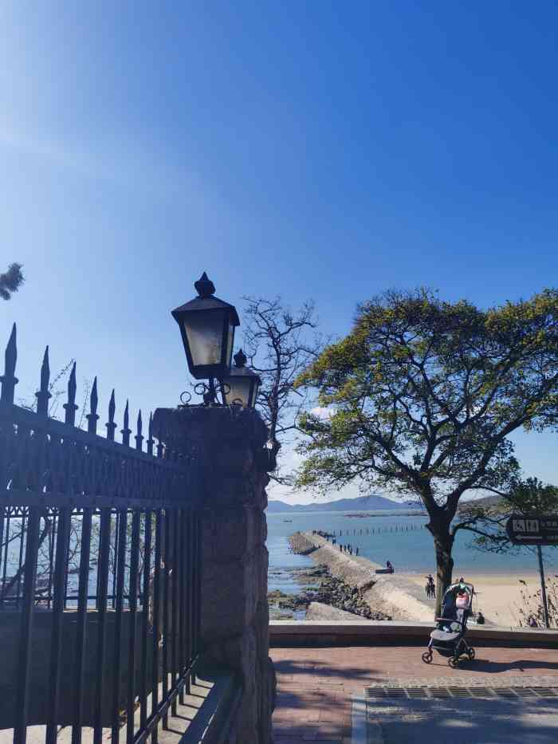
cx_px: 279
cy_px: 372
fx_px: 580
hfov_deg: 51.4
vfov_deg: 65.3
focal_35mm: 27
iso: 50
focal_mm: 5.56
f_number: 1.6
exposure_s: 1/10000
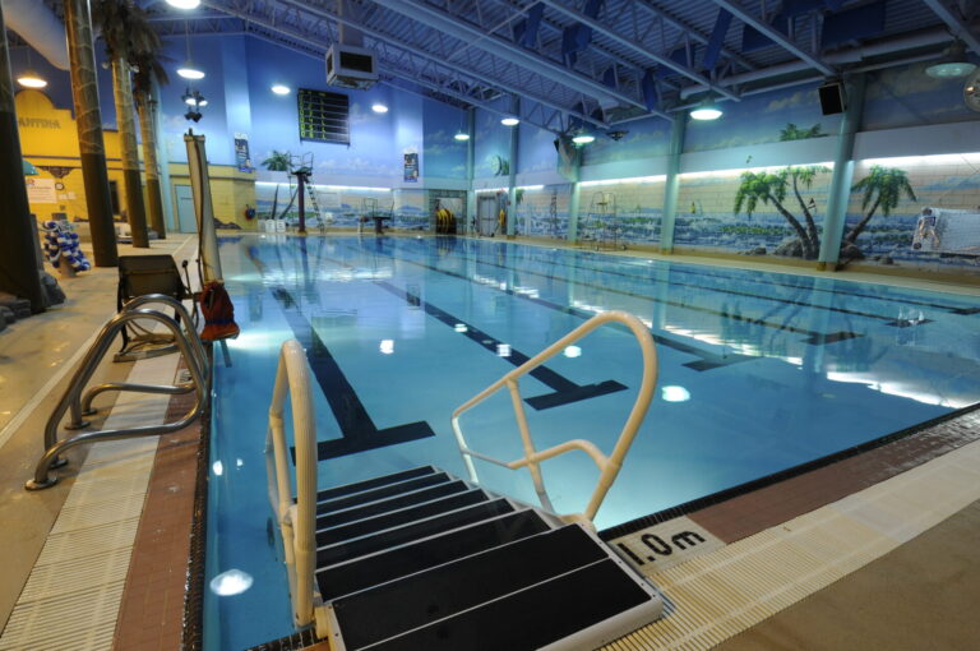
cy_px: 326
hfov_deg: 90.1
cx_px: 490
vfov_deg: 67.2
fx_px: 489
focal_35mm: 18
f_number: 8
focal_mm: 12
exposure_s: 1/6
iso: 250
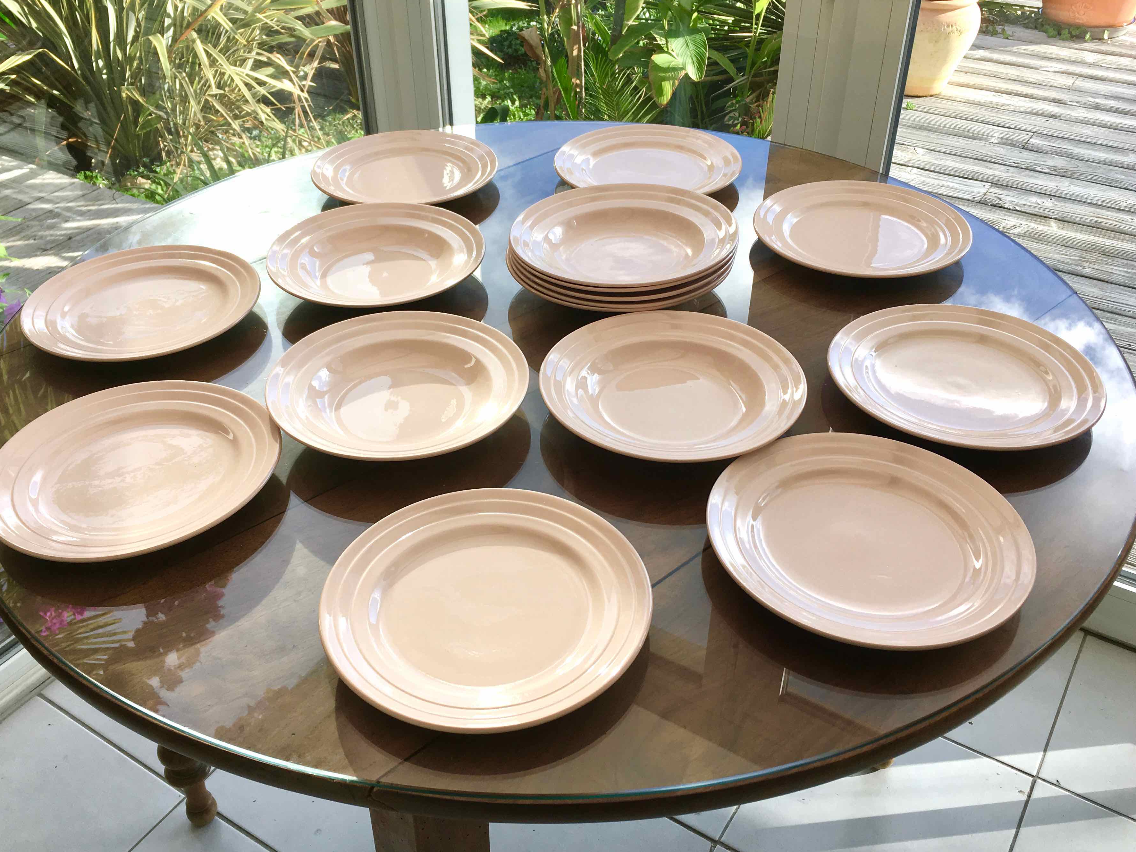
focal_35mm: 33
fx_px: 1083
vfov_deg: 42.9
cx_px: 533
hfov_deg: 55.3
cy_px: 421
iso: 25
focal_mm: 4.15
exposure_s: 1/278
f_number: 2.2
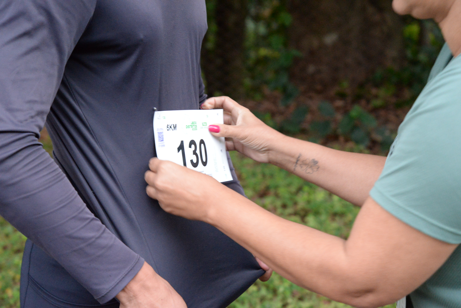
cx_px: 230
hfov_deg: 23.9
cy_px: 154
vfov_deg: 16.1
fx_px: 1089
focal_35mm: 85
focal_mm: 85
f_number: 6.3
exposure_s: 1/80
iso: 6400
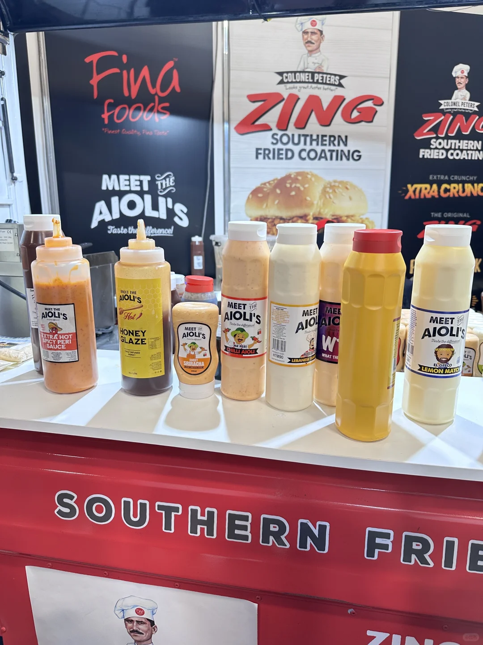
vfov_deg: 71.6
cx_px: 242
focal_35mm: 24
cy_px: 322
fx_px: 446
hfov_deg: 56.8
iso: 125
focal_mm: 6.86
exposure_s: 1/50
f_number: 1.78
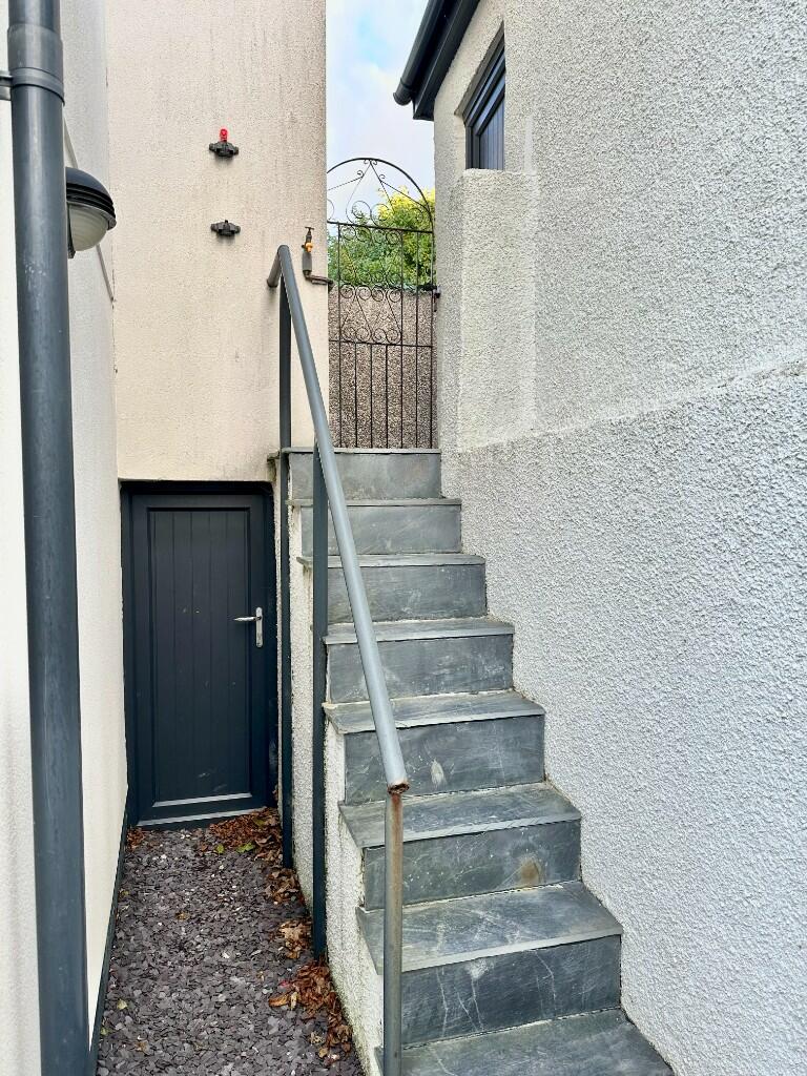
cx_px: 404
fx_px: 746
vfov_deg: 71.6
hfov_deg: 56.8
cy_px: 538
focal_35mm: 24
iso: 64
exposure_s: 1/196
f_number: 1.78
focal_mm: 6.86
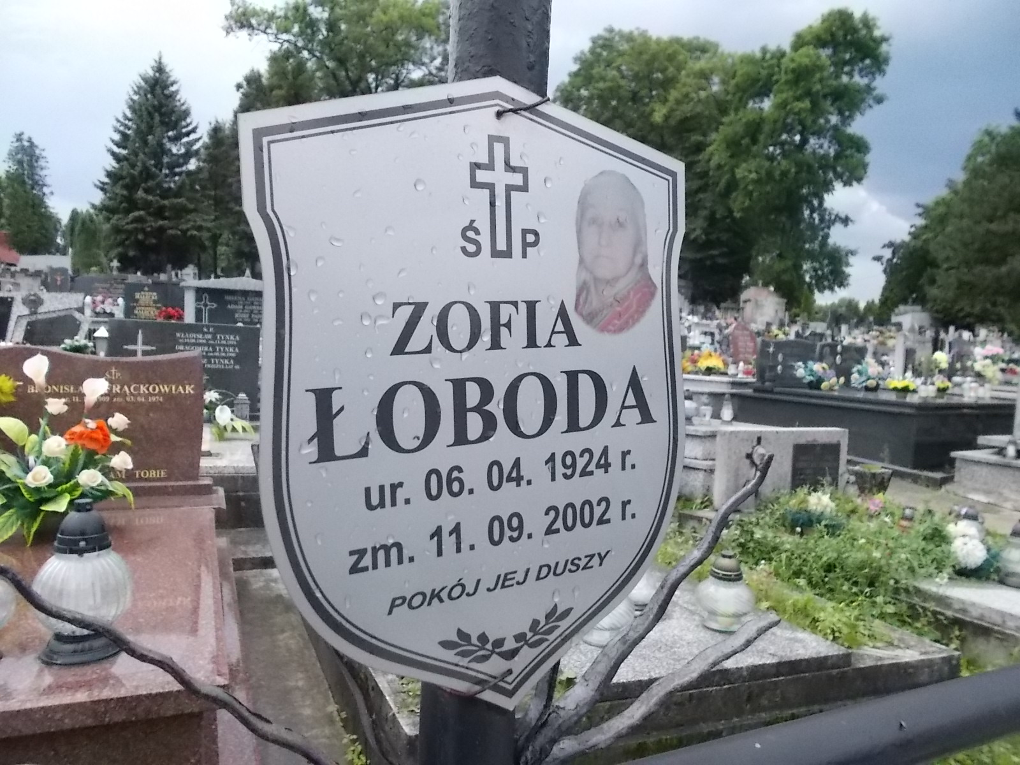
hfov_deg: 67.3
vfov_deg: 53.1
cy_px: 382
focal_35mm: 26
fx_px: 766
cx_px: 510
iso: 400
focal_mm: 4.6
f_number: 8
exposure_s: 1/320
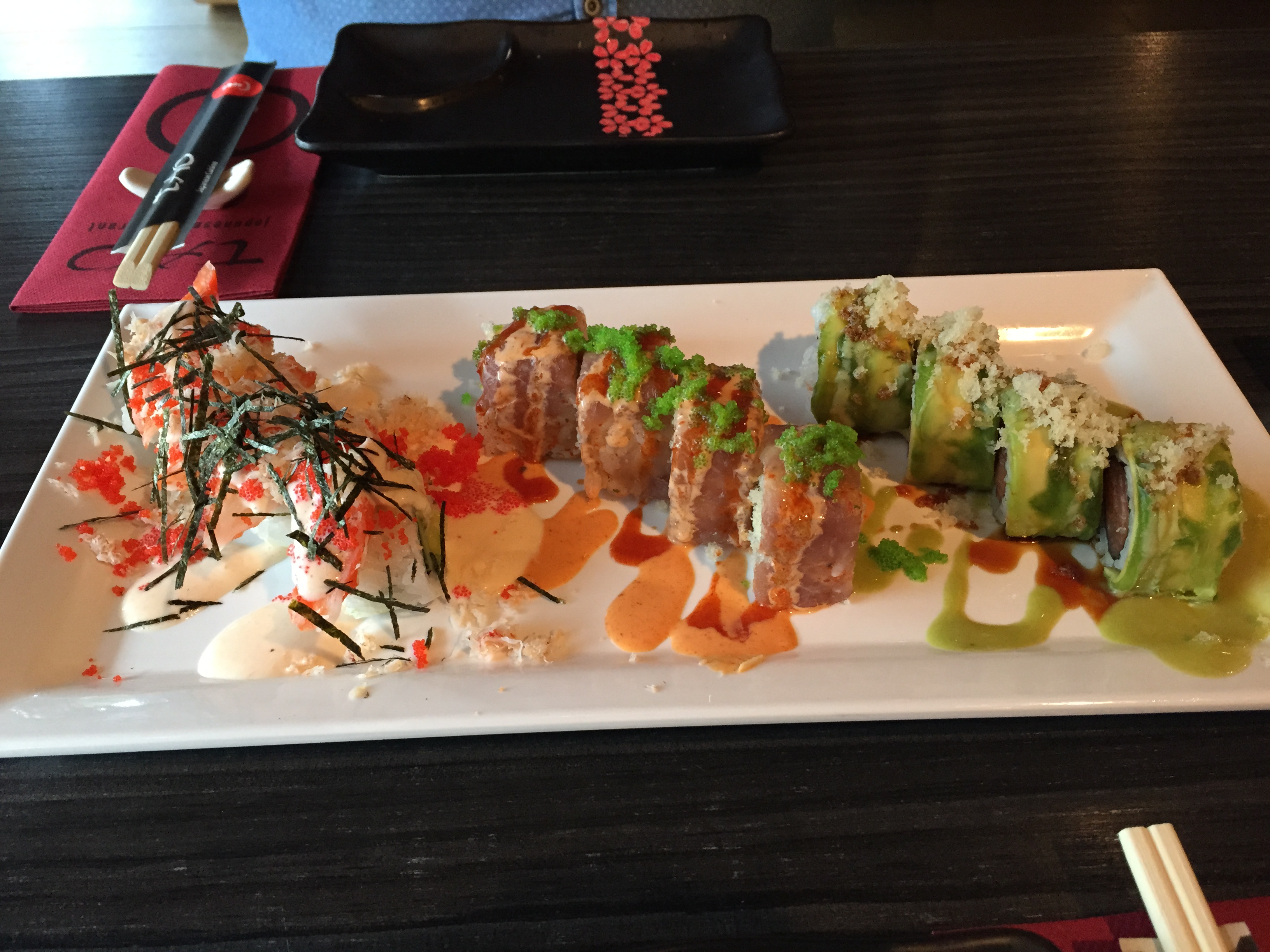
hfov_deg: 61.7
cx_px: 635
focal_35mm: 29
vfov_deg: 48.2
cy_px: 476
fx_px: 1064
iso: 160
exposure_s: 1/30
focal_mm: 4.15
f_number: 2.2
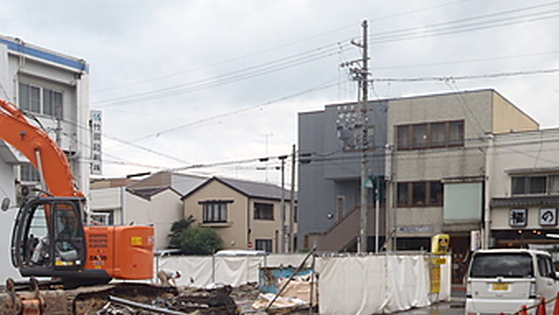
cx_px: 176
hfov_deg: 38.0
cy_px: 340
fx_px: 801
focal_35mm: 54
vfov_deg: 21.2
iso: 64
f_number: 4
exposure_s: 1/250
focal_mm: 5
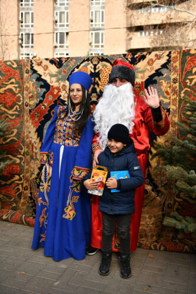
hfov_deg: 35.0
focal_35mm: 38
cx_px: 98
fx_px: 311
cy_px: 147
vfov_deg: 50.7
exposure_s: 1/1600
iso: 200
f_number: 3.2
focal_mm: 38
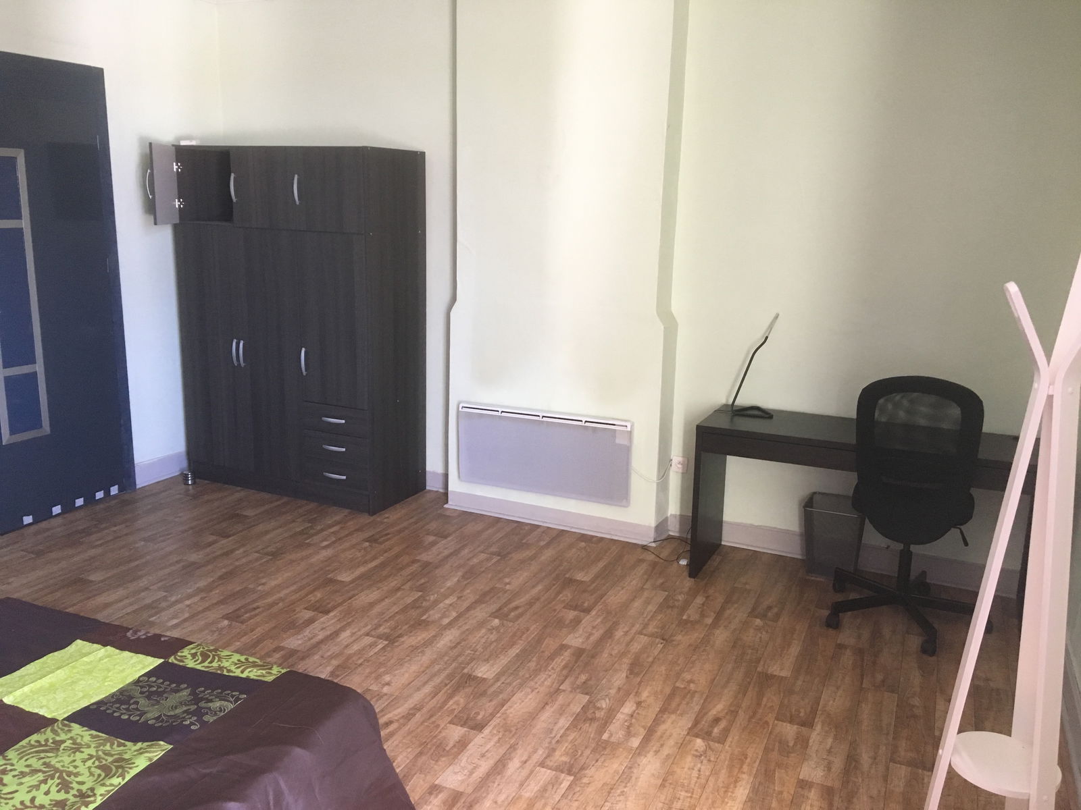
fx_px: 906
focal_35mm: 29
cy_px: 405
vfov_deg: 48.2
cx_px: 540
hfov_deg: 61.7
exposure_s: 1/33
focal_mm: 4.15
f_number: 2.2
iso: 200
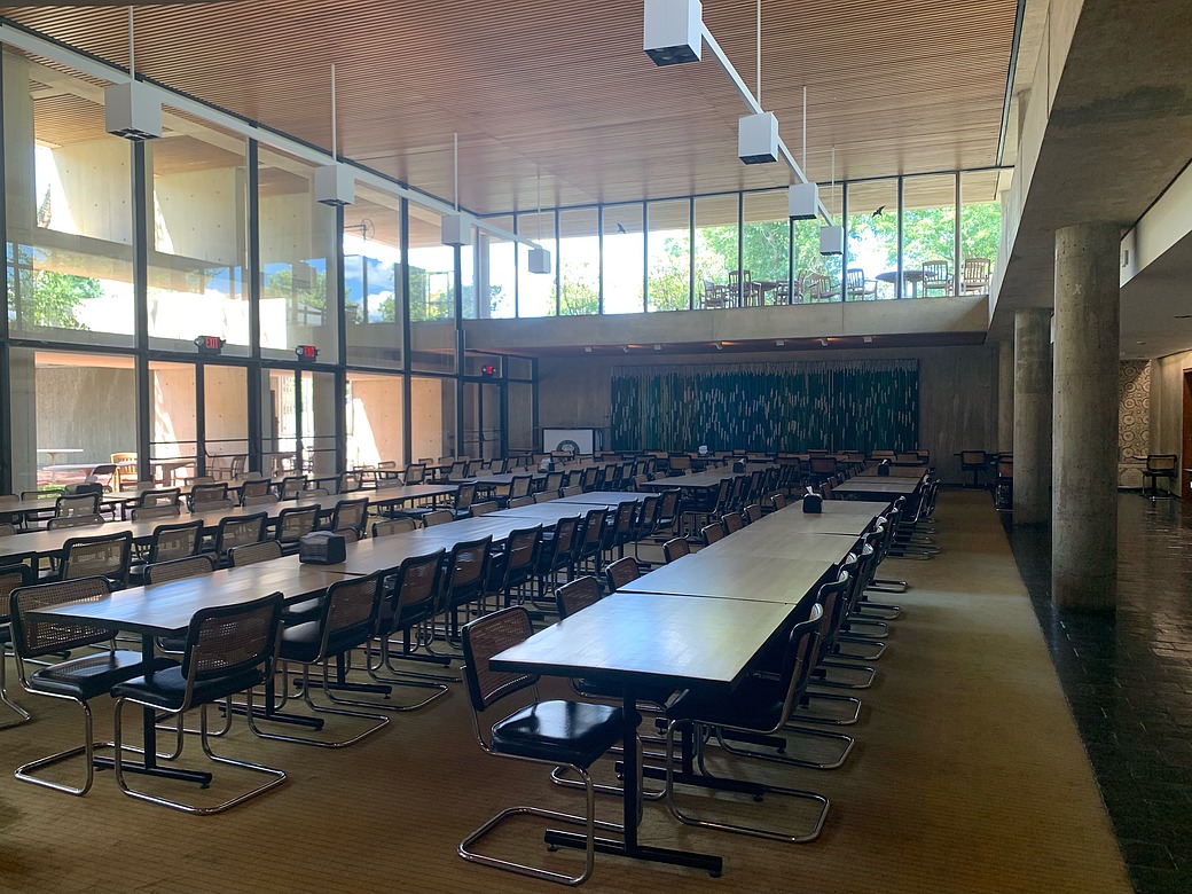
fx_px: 895
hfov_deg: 67.3
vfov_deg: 53.1
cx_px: 596
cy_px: 447
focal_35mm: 26
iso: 80
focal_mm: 4.25
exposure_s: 1/120
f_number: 1.8
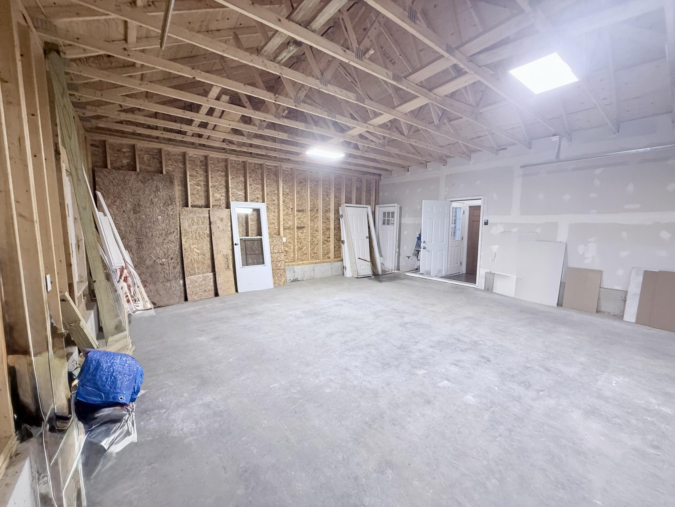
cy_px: 254
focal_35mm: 14
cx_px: 338
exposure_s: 1/120
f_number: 2.2
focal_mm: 2.22
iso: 200
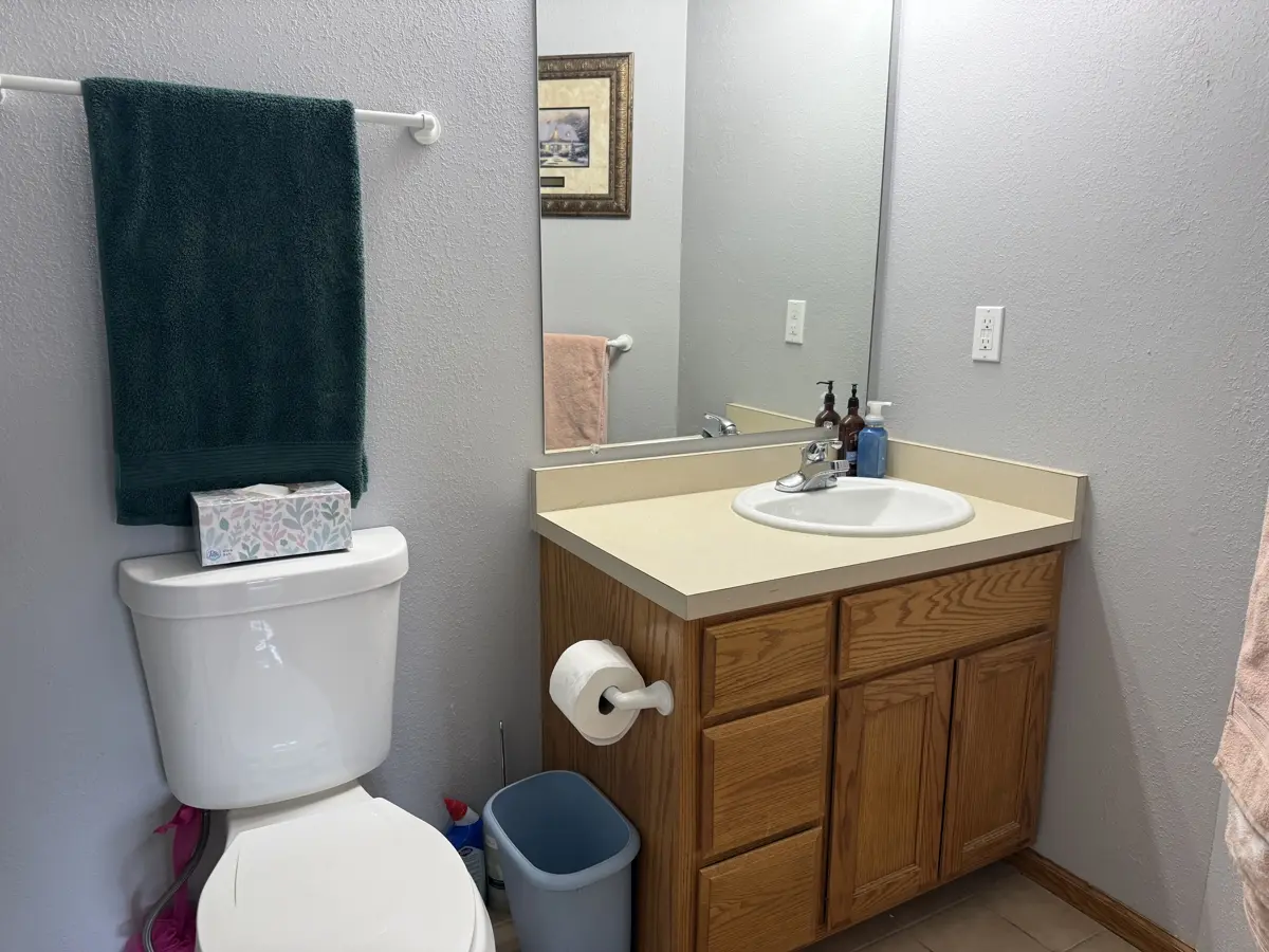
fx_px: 880
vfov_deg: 56.8
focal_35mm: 24
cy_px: 476
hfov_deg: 71.6
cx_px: 634
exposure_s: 1/120
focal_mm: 6.76
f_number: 1.78
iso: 125
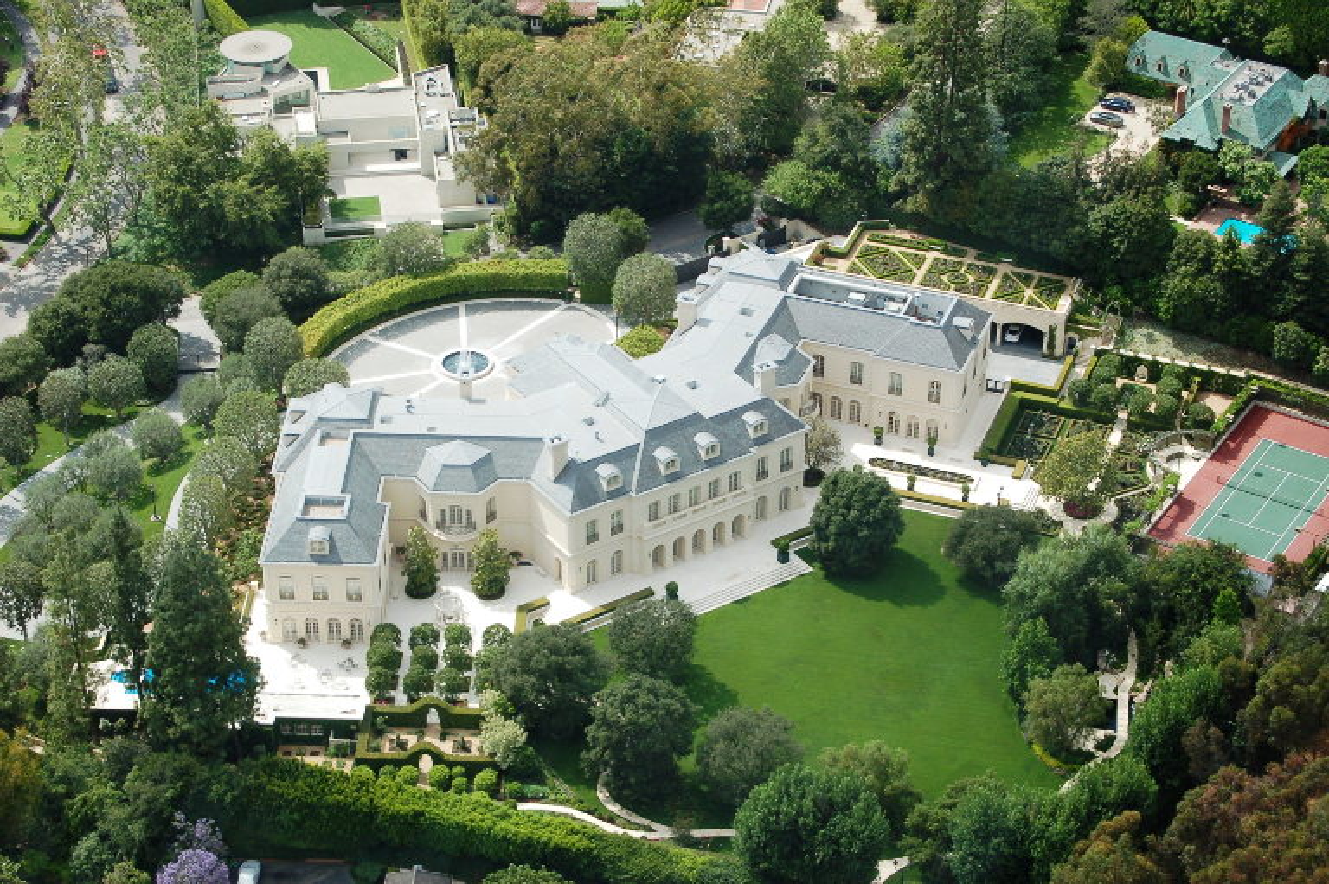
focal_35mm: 82
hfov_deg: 24.6
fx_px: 3044
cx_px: 664
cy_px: 442
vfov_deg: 16.5
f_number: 10
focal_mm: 55
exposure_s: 1/250
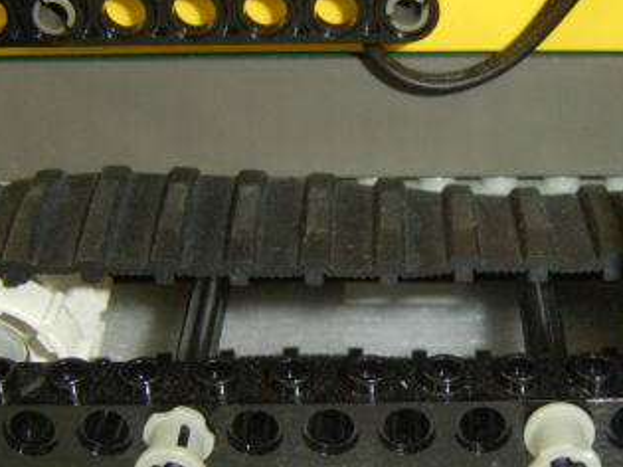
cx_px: 388
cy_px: 247
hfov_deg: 30.6
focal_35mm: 63
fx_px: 1133
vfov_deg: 23.3
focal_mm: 8.13
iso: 200
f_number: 2.7
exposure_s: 1/30
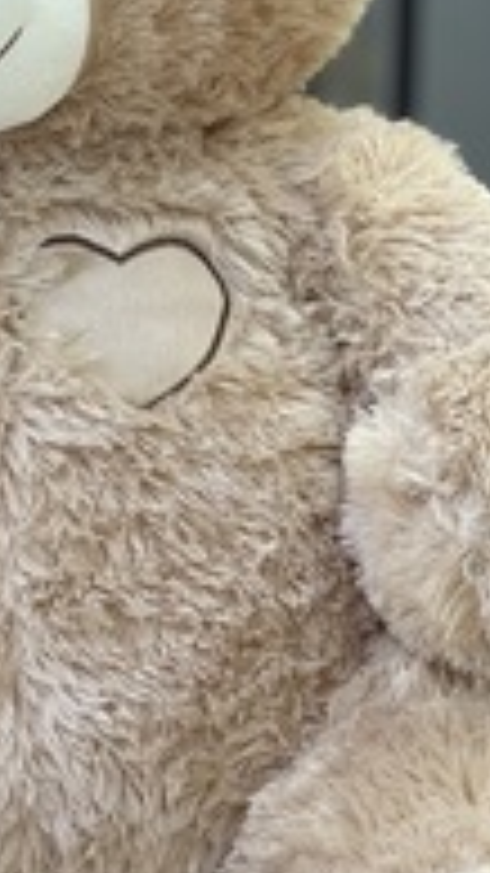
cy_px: 454
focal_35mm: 208
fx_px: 4809
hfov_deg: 5.8
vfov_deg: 10.4
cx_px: 49
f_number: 2.8
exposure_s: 1/100
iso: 125
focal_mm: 9
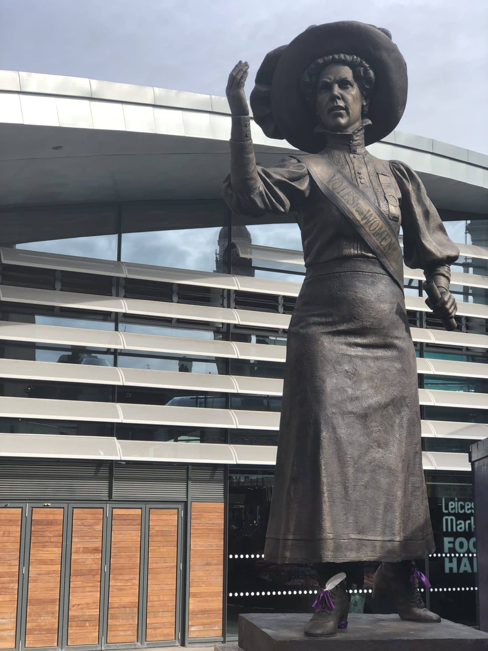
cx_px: 244
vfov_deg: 33.8
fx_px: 1071
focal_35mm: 57
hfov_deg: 25.7
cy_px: 326
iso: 20
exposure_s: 1/363
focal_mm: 6.6
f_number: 2.8
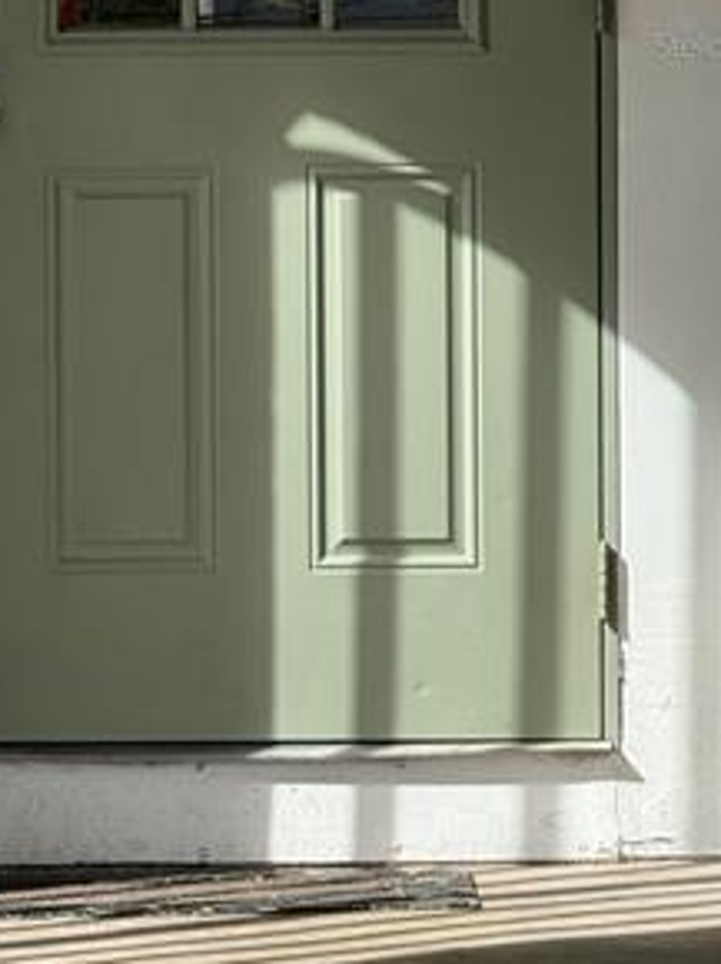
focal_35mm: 318
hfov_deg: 4.7
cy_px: 43
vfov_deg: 6.2
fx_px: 8844
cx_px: -153
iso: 50
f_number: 2.8
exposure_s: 1/759
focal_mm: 15.66
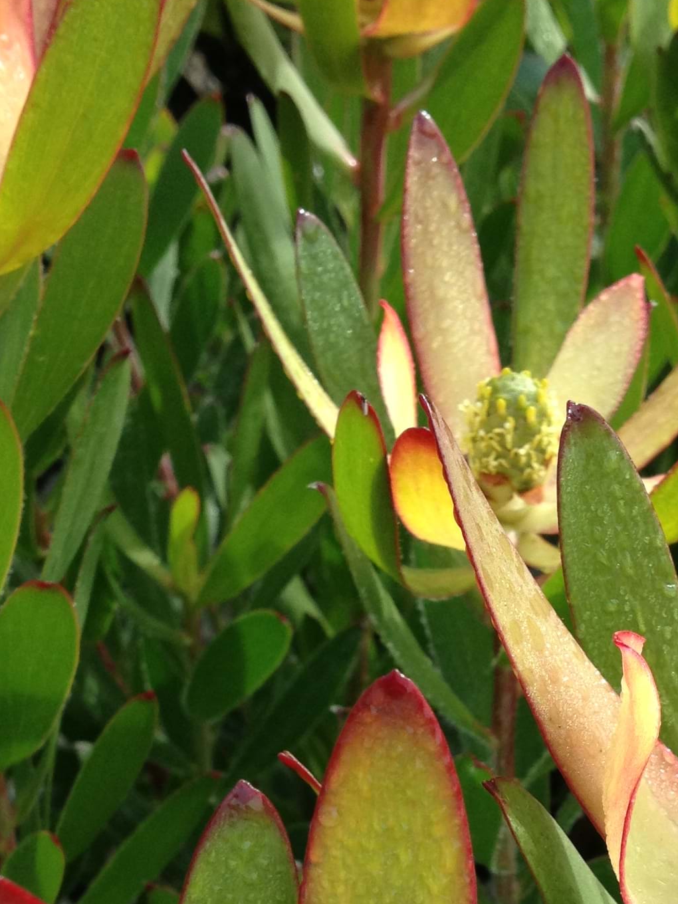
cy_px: 885
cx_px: 429
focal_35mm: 84
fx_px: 2194
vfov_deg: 22.5
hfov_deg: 17.5
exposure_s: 1/302
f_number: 2.4
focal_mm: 4.28
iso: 50
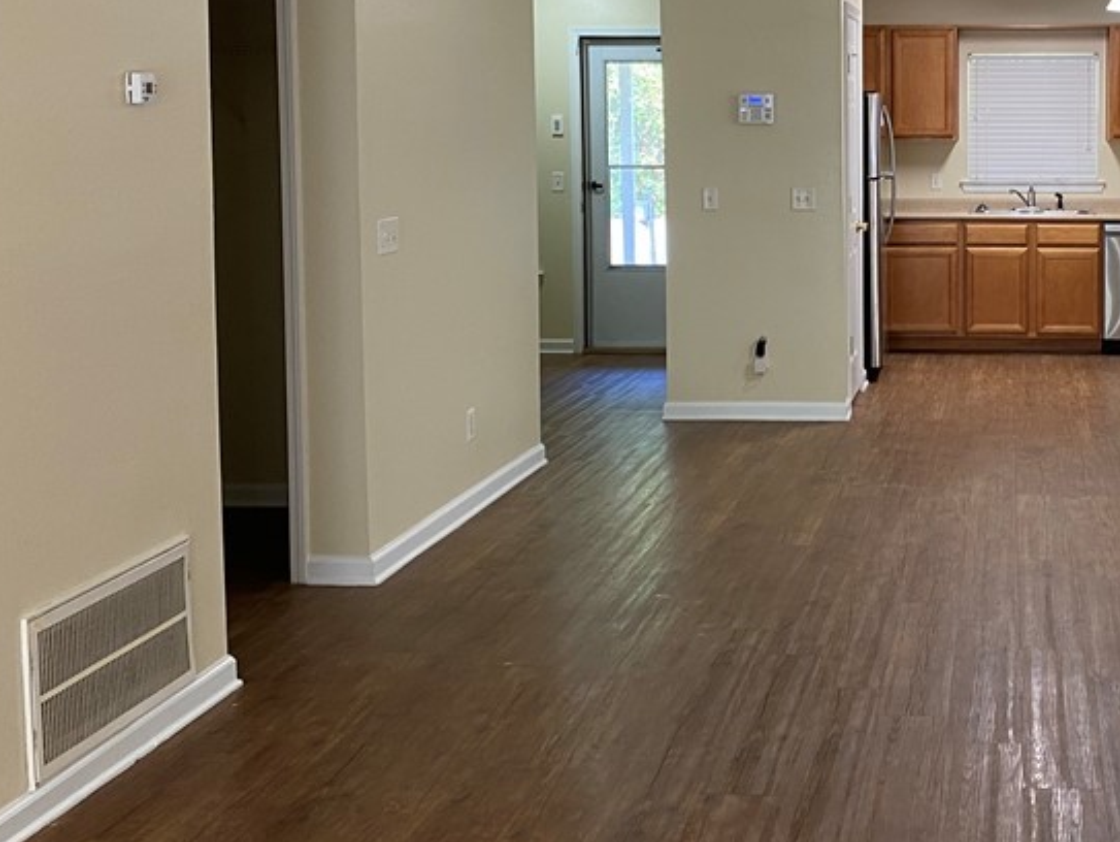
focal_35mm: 49
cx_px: 926
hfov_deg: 37.2
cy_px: 254
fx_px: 1586
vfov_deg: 29.4
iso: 100
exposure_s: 1/60
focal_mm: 4.25
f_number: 1.8
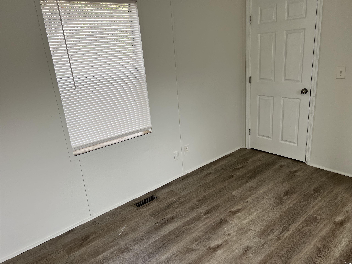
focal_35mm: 26
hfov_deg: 67.3
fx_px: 264
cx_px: 176
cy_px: 132
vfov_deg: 53.1
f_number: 1.5
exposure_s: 1/176
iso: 40
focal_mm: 5.7
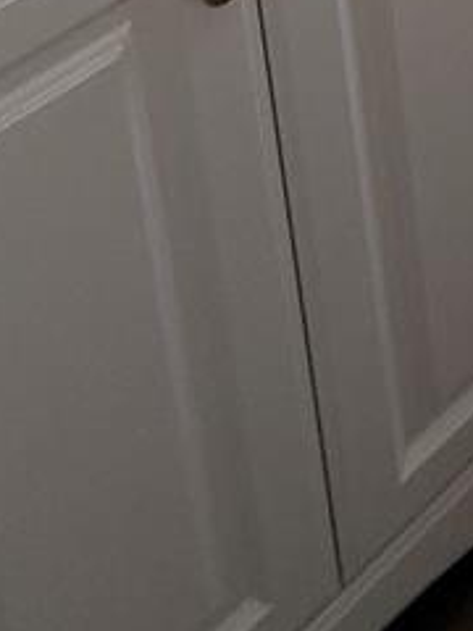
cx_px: 662
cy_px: -854
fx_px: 1275
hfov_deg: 19.0
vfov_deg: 15.5
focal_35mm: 70
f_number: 2.2
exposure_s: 1/120
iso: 160
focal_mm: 2.22
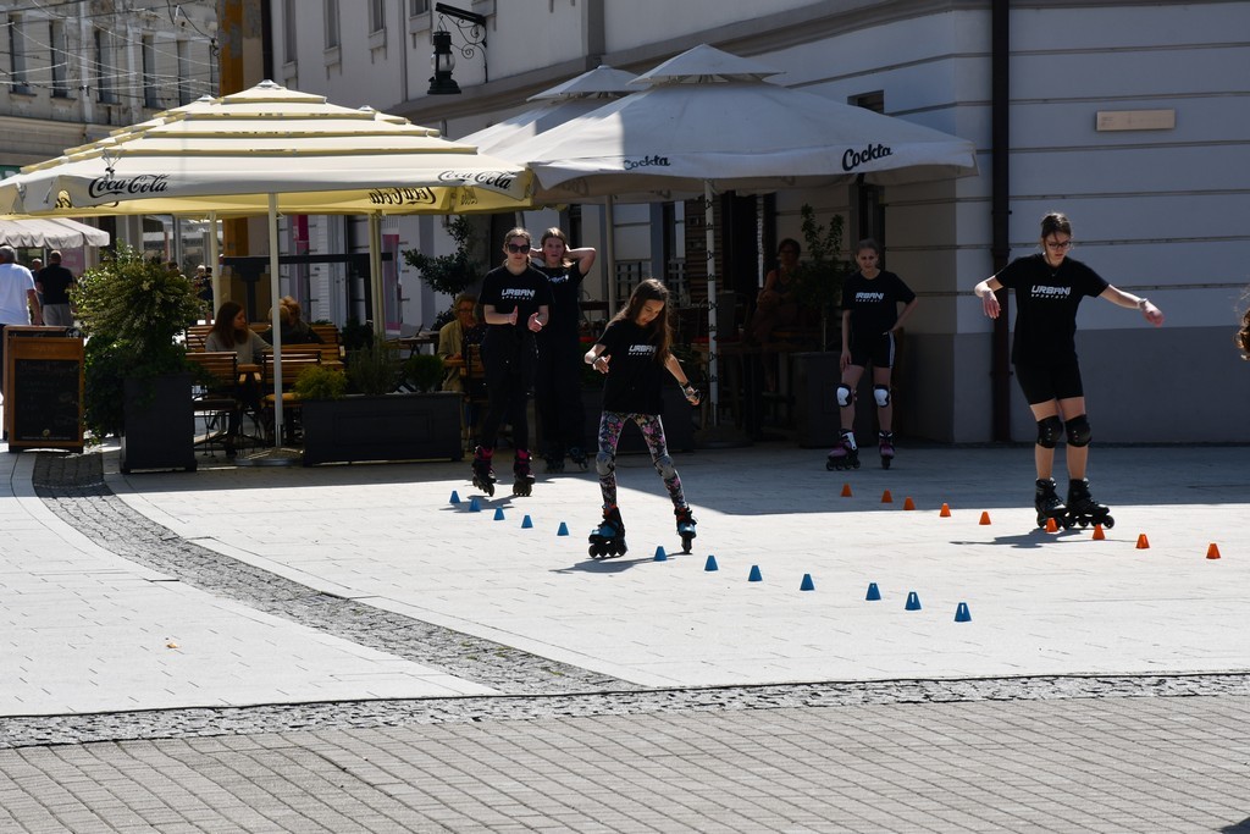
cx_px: 625
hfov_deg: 14.4
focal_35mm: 142
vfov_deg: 9.7
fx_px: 4931
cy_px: 417
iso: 100
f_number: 11
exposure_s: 1/250
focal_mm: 95
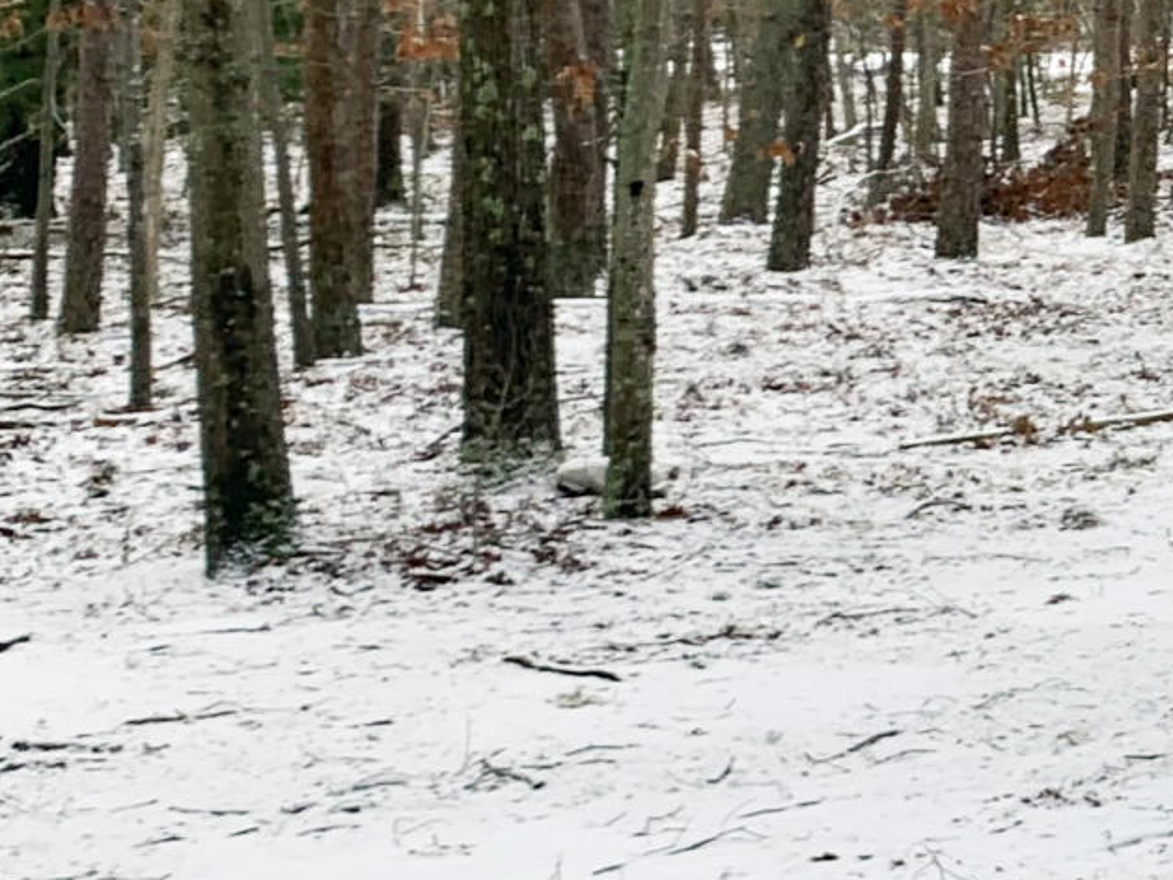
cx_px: 1645
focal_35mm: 124
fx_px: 4203
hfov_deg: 15.0
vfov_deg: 12.0
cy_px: 373
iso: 25
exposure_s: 1/335
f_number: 1.8
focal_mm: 4.25
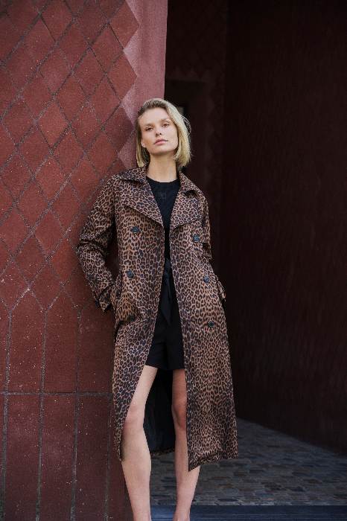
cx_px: 174
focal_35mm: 78
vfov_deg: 26.0
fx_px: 1129
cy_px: 260
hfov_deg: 17.5
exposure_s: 1/160
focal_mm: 78
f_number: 4
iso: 125
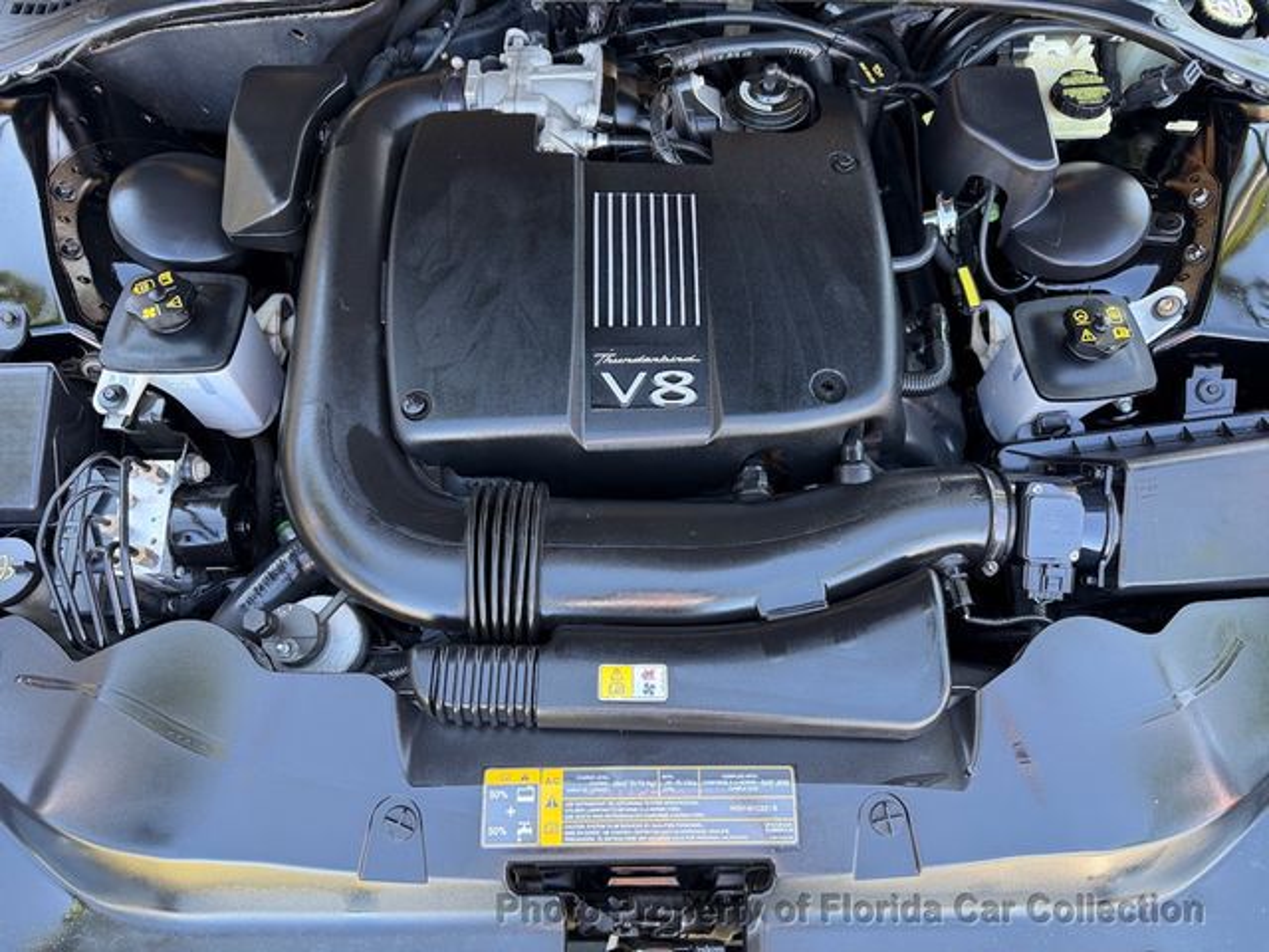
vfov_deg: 56.8
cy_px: 476
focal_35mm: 24
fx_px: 880
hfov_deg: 71.6
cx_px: 634
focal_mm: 6.76
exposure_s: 1/121
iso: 160
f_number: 1.78
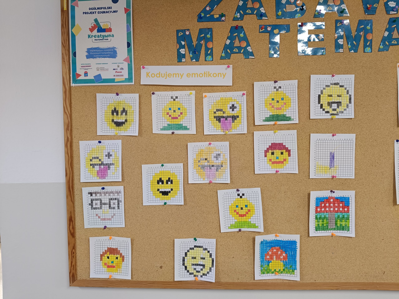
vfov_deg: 53.1
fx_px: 300
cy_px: 150
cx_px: 200
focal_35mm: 26
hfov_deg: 67.3
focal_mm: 4.84
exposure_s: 1/60
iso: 500
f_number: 1.88
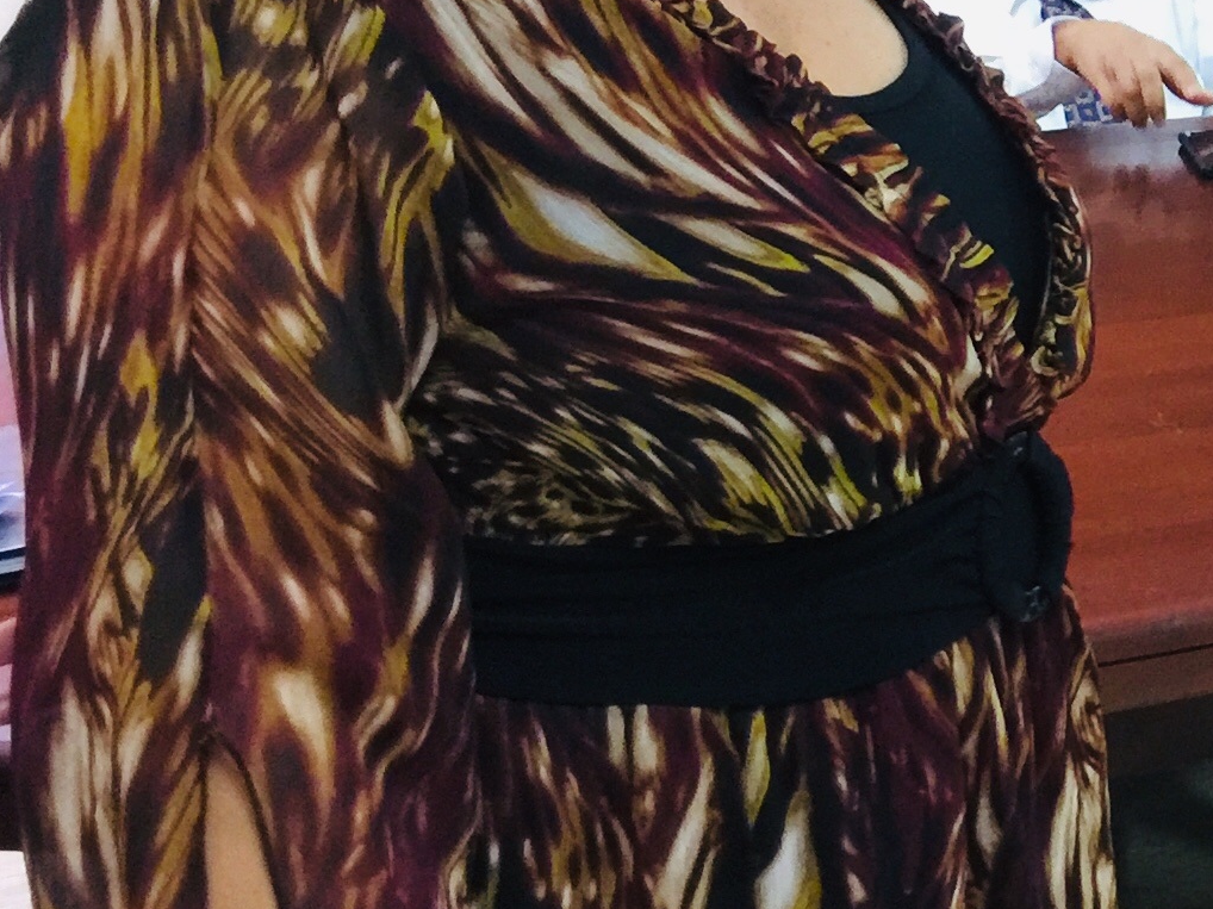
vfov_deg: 15.6
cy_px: 17
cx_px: 1809
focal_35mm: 93
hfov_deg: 18.7
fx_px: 3258
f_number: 2.2
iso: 100
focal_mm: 4.15
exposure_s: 1/15
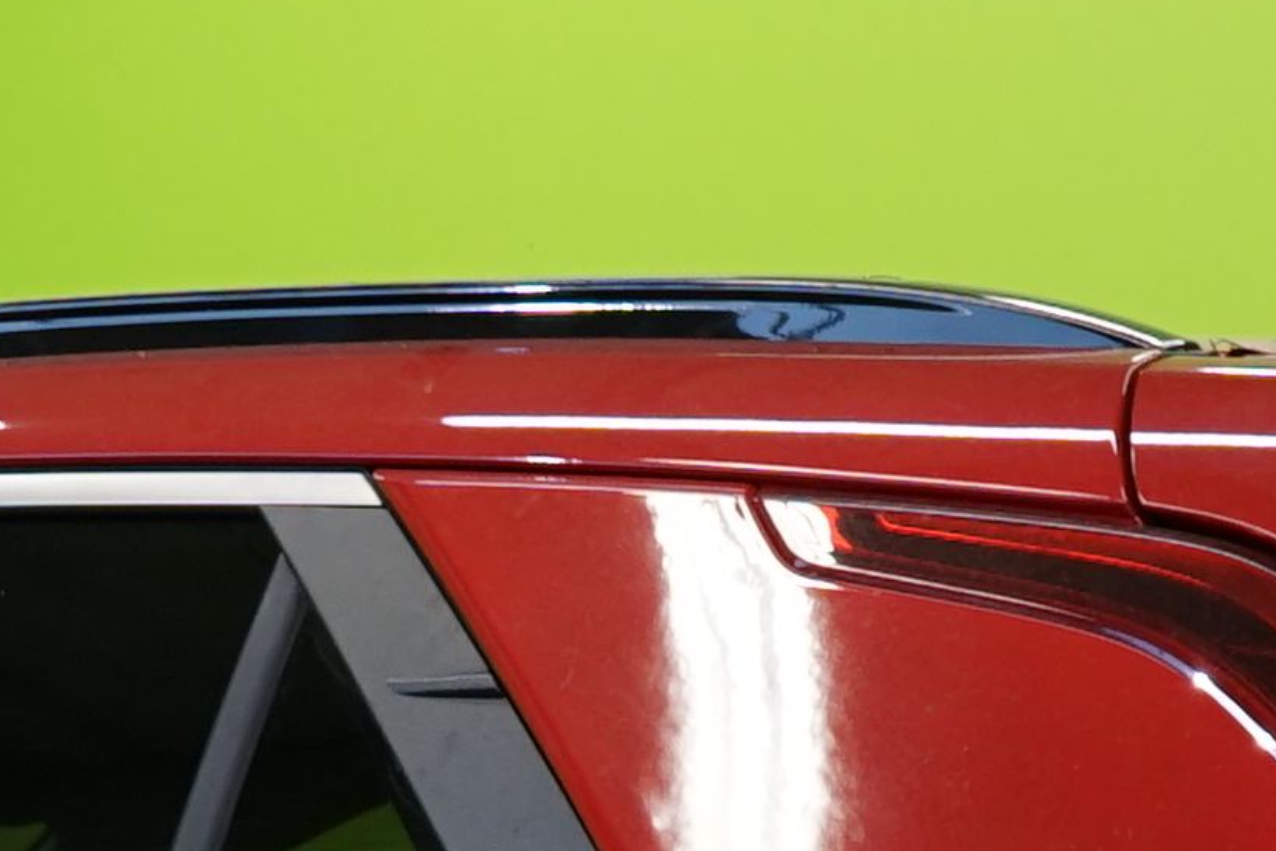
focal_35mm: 226
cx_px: 436
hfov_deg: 9.1
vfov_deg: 5.9
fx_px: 8011
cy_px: 1721
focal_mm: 31
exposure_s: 1/40
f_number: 5.6
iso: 500
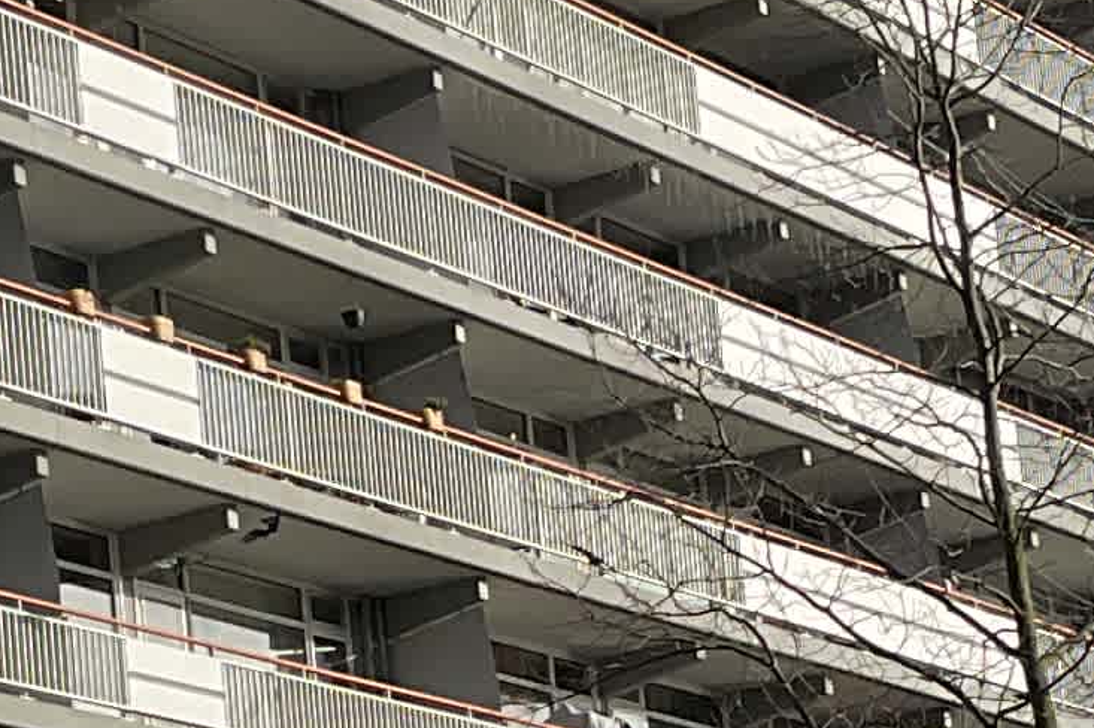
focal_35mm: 166
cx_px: 472
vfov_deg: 8.1
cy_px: 1041
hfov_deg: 12.4
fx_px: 5042
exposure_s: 1/2427
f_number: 1.8
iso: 16
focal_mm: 3
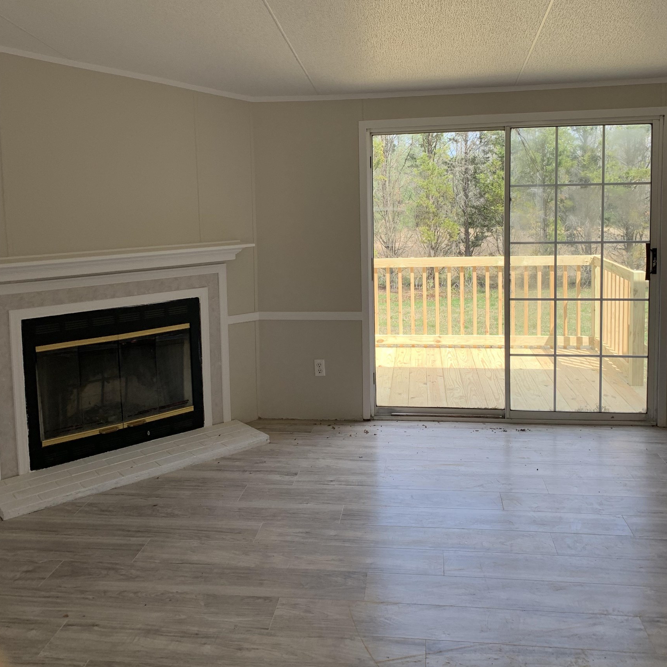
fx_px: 676
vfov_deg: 52.0
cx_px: 335
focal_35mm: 31
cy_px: 250
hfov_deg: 52.5
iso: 25
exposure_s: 1/297
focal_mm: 4.25
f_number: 1.8
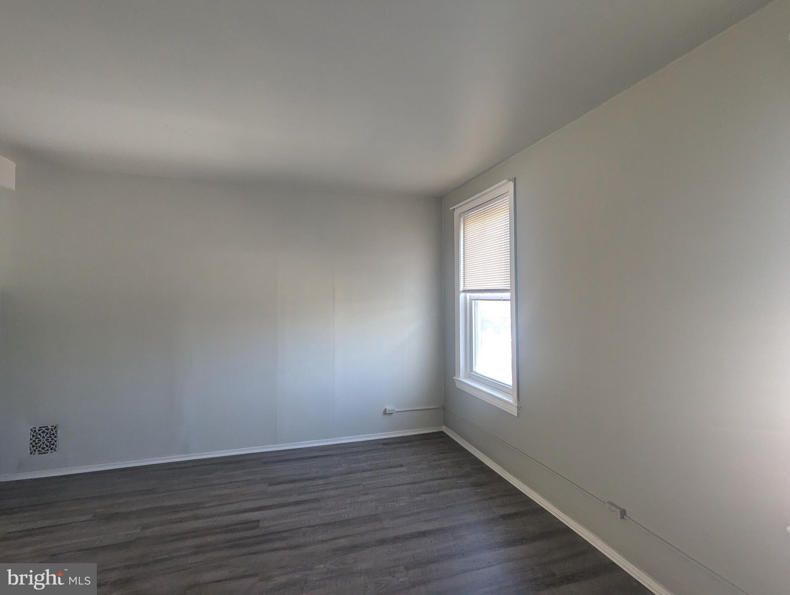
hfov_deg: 94.4
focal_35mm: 16
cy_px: 298
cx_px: 395
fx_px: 366
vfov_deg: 78.2
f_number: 2.2
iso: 73
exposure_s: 1/70.5
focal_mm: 2.35
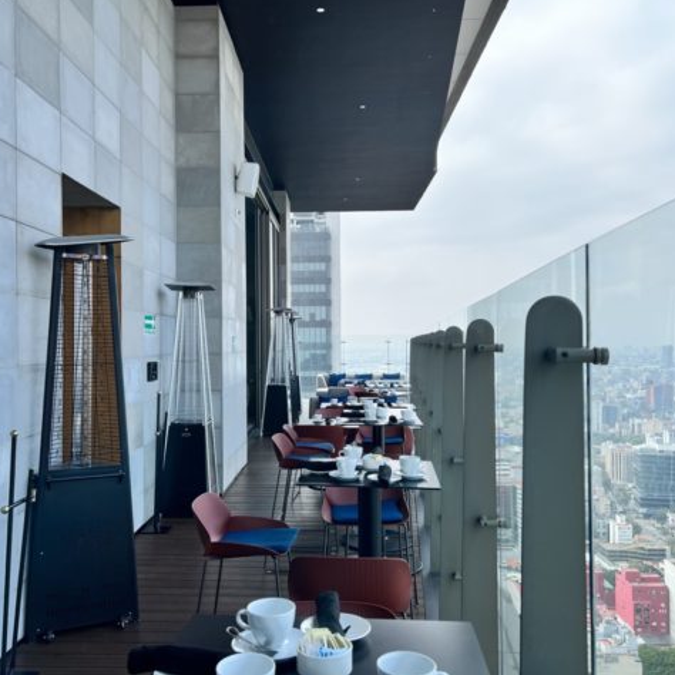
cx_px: 319
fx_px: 684
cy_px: 335
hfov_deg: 52.5
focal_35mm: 31
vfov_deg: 52.5
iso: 50
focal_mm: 5.7
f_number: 1.5
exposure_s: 1/723
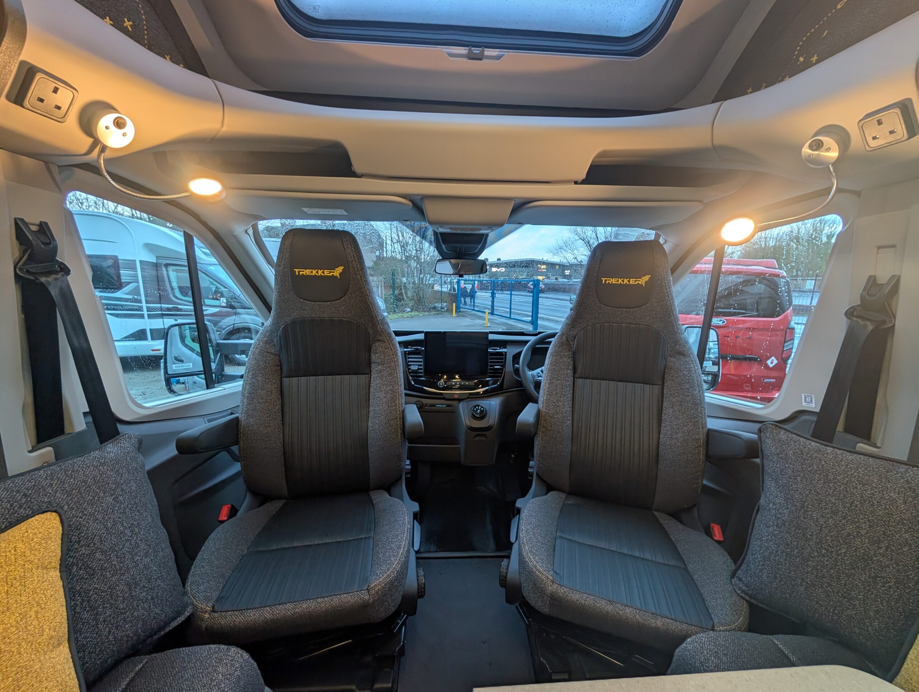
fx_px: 319
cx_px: 460
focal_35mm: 12
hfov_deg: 110.5
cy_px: 346
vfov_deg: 94.6
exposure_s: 1/52.1
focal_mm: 2.02
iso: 55
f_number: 1.7
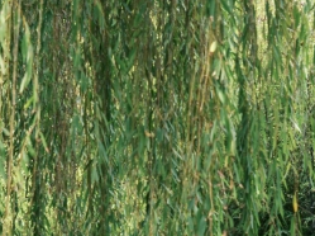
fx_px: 1536
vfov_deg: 8.4
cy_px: 418
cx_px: 3
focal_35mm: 169
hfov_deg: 11.6
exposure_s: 1/200
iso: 500
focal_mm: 35
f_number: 4
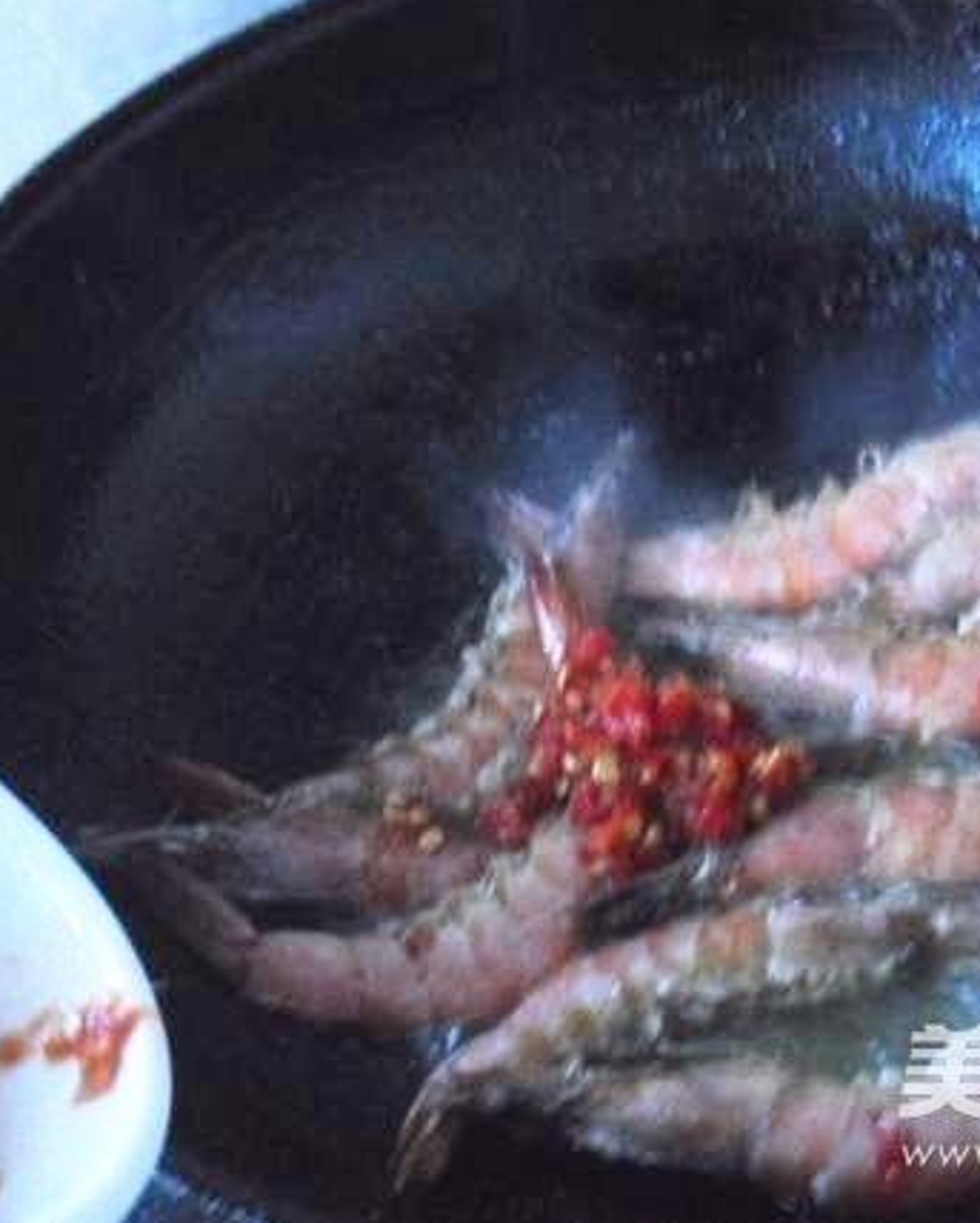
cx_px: 457
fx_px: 2825
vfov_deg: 24.4
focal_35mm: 78
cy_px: 607
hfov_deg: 19.7
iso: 800
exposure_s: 1/8
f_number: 5.3
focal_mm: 10.55
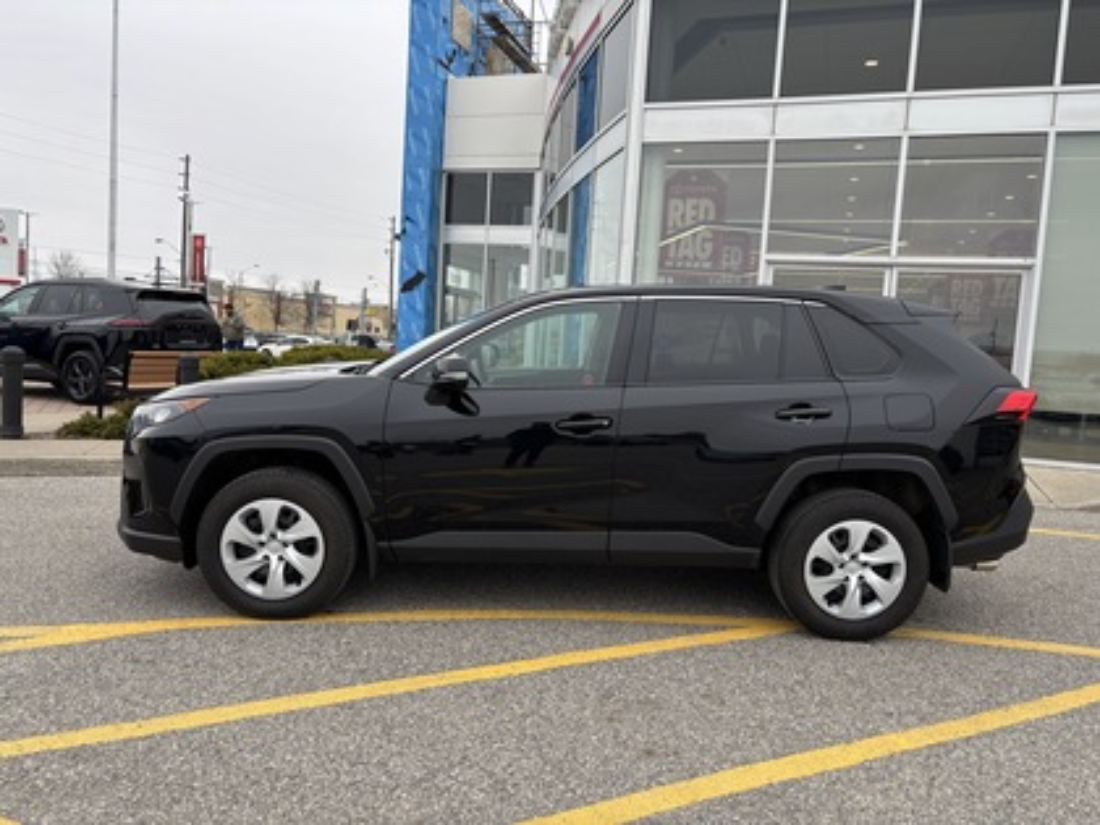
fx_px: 826
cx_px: 550
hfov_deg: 67.3
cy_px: 412
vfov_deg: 53.1
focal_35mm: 26
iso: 50
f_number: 1.6
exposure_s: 1/502
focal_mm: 5.96
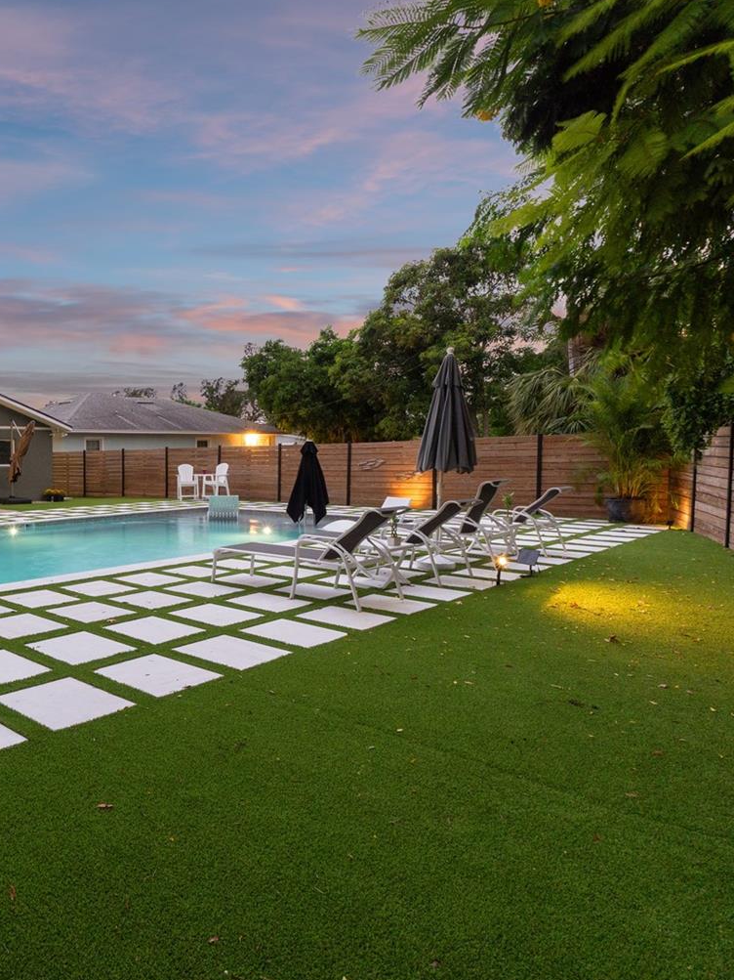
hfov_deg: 49.1
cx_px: 47
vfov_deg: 71.2
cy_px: 507
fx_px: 683
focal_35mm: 24
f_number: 7.1
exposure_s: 1/1.25
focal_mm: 10.5
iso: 400
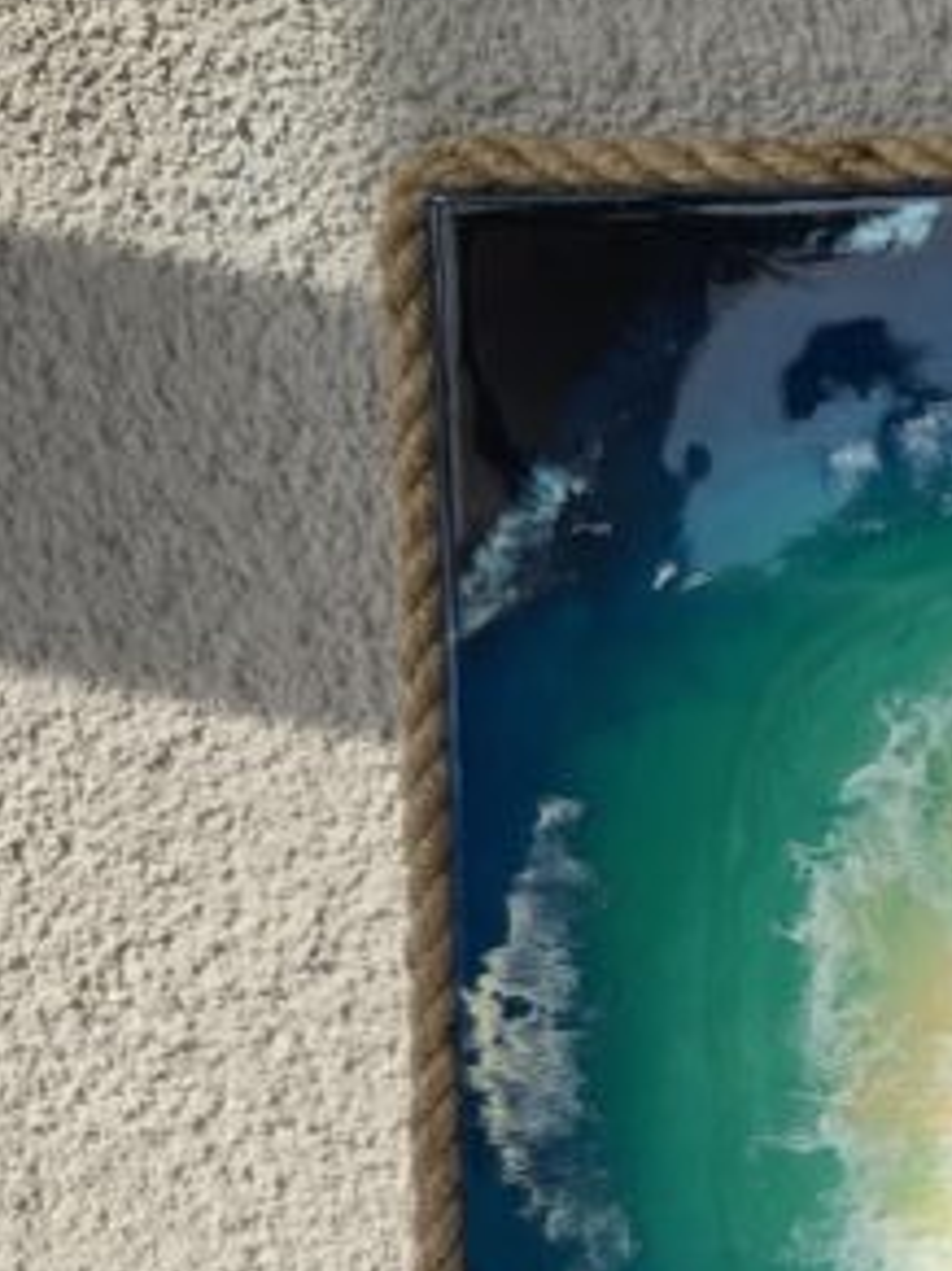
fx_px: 2972
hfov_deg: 16.0
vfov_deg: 23.7
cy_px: 1048
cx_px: 1585
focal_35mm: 81
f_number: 1.7
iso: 12
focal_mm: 6.3
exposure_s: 1/1073
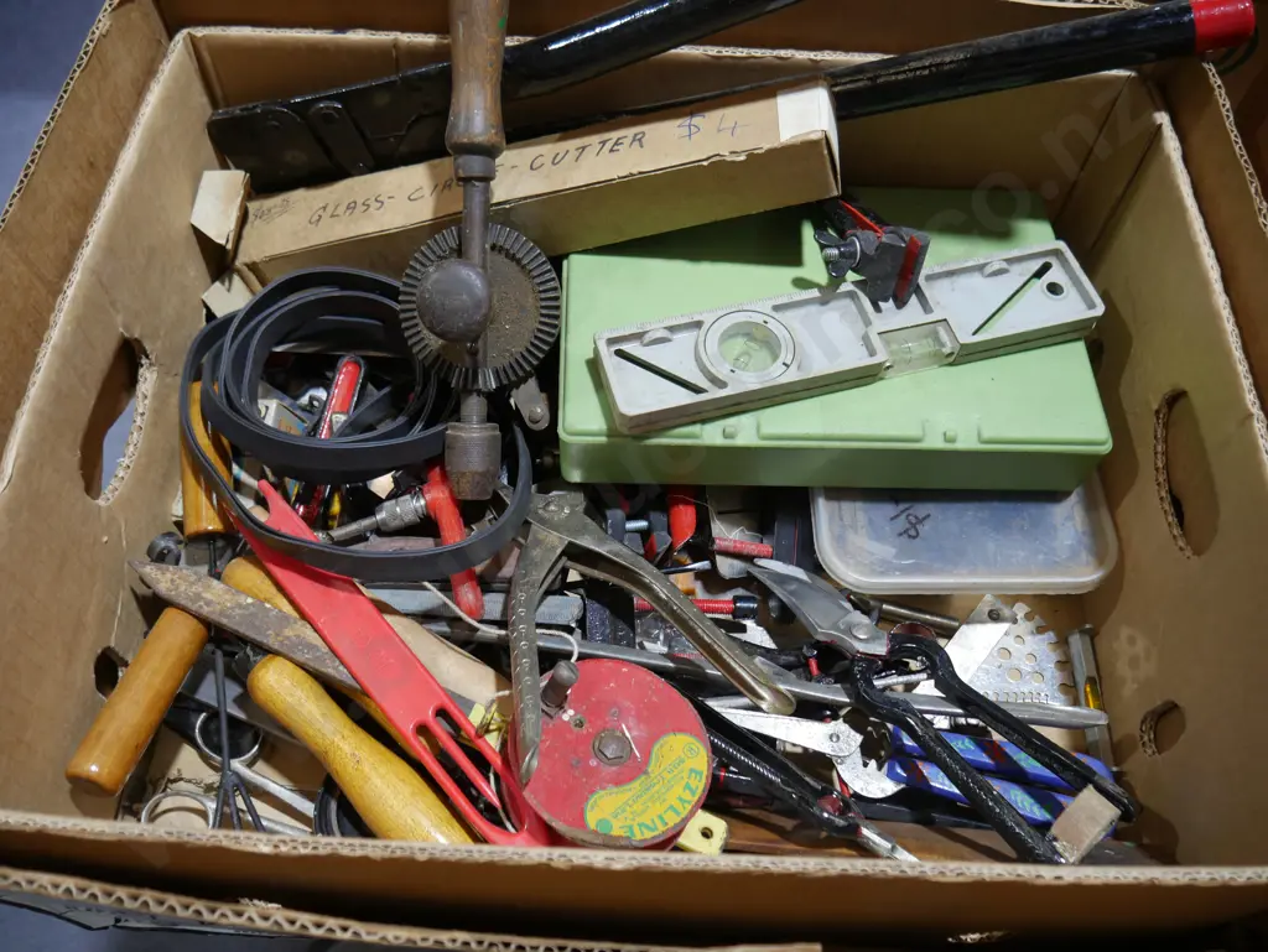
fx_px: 1026
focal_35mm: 28
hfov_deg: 63.4
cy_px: 476
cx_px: 634
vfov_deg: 49.8
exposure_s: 1/60
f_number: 3.5
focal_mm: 14
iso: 250
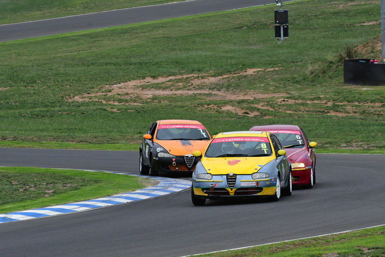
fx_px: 3209
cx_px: 192
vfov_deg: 4.6
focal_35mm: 300
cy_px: 128
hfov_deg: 6.9
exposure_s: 1/640
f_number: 10
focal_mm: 200
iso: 2000
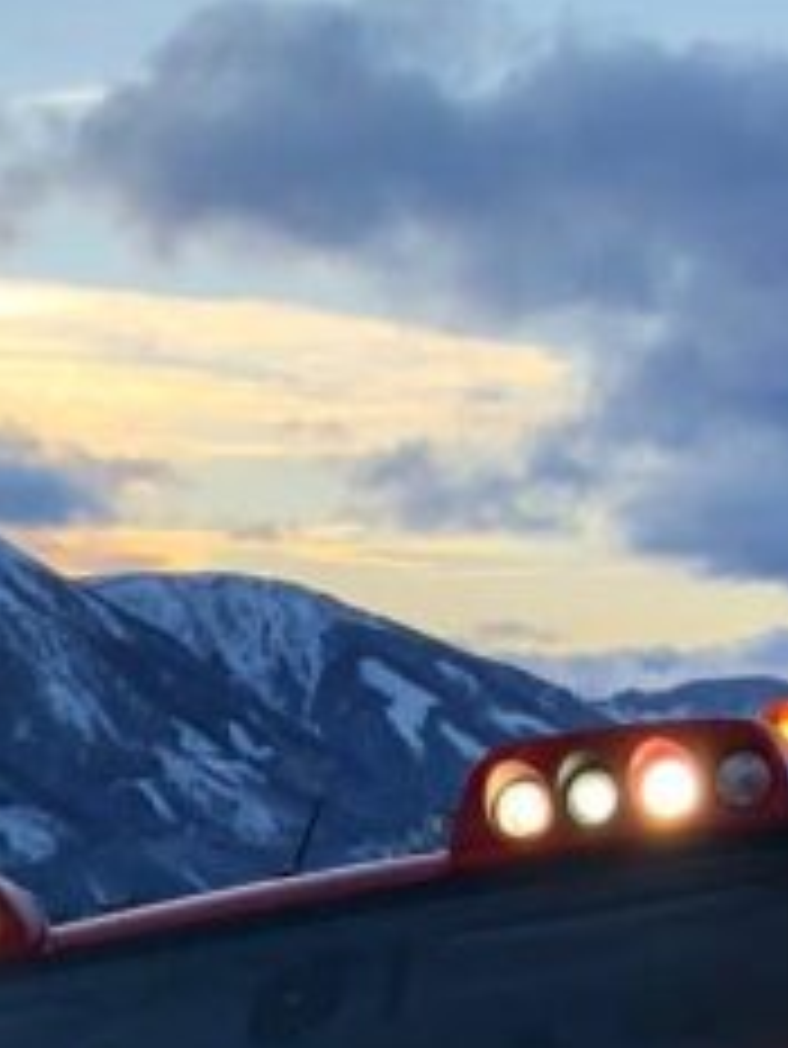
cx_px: 356
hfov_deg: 12.1
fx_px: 3730
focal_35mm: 123
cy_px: 1970
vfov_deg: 14.0
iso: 20
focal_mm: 3.99
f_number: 1.8
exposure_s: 1/330
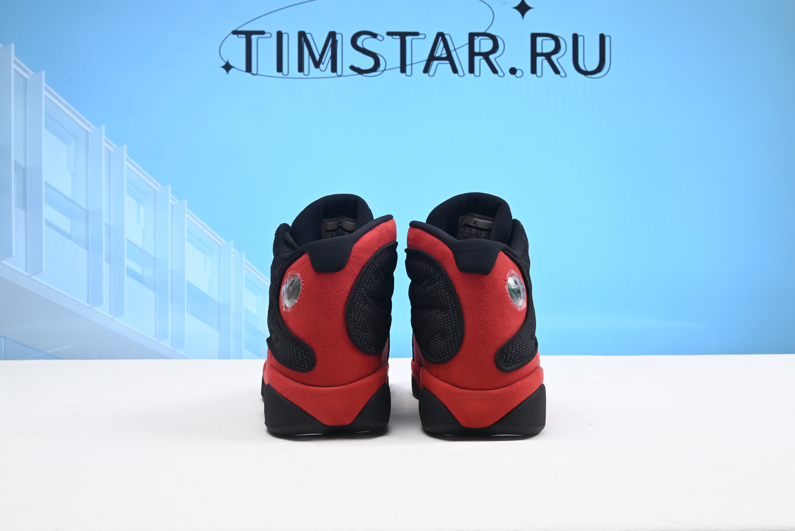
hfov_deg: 51.9
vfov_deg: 36.0
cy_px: 266
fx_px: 817
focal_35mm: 37
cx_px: 398
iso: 100
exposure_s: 1/2
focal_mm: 37
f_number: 16
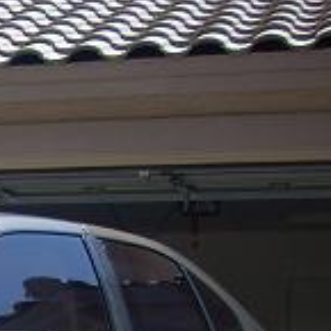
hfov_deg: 11.1
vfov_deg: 11.6
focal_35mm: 144
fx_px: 1558
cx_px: -306
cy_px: 493
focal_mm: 6.2
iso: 64
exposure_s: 1/177
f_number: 5.6
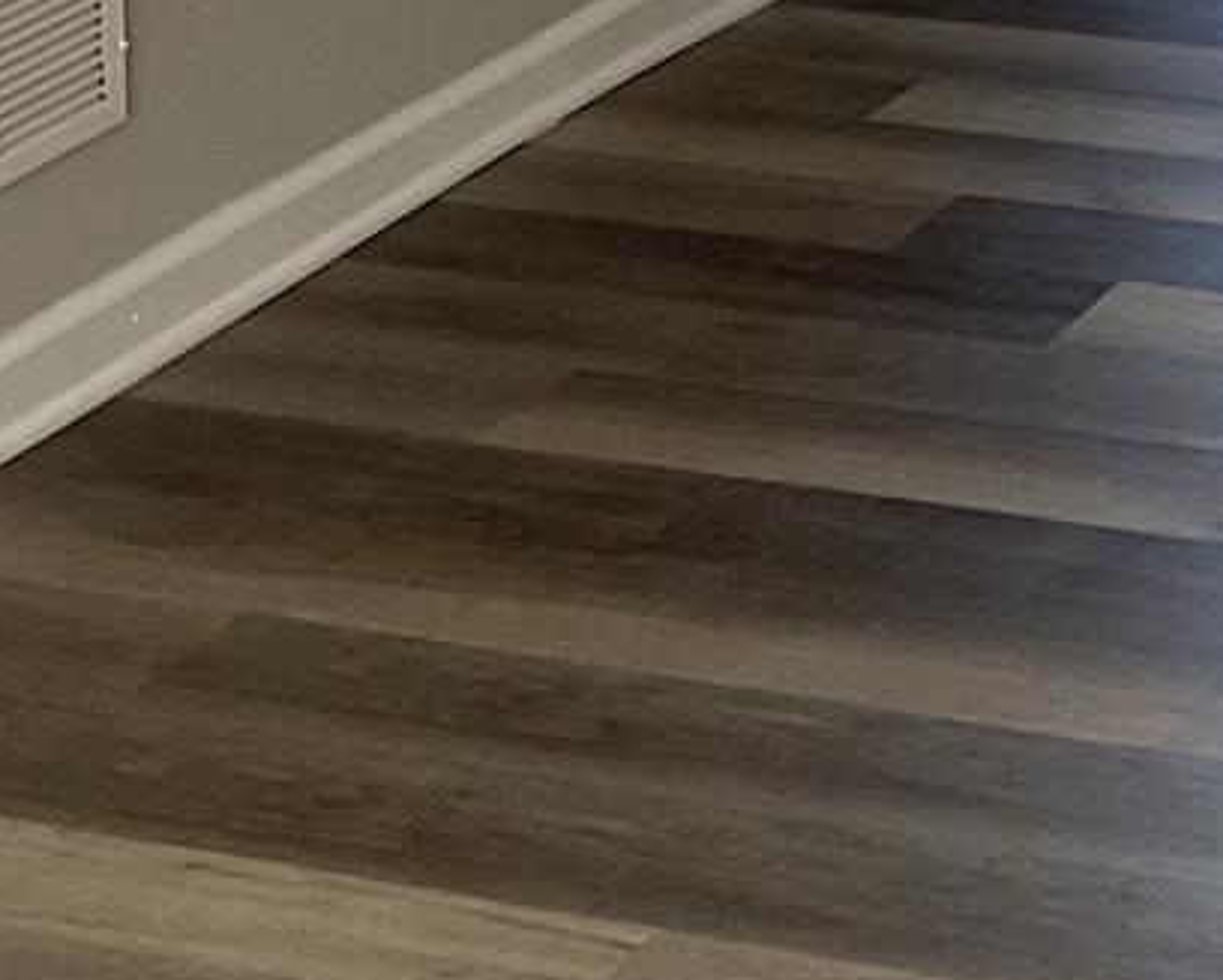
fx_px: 5144
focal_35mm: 142
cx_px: 1289
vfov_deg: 10.3
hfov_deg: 13.3
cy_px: -773
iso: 50
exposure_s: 1/60
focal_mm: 3
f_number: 1.8
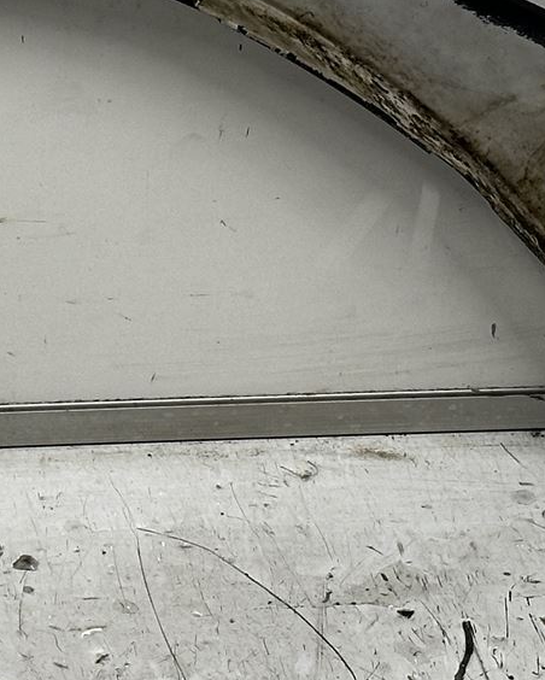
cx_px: -118
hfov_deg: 9.0
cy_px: 247
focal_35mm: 170
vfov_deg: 11.3
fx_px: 3424
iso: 80
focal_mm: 6.86
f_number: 1.78
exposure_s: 1/50
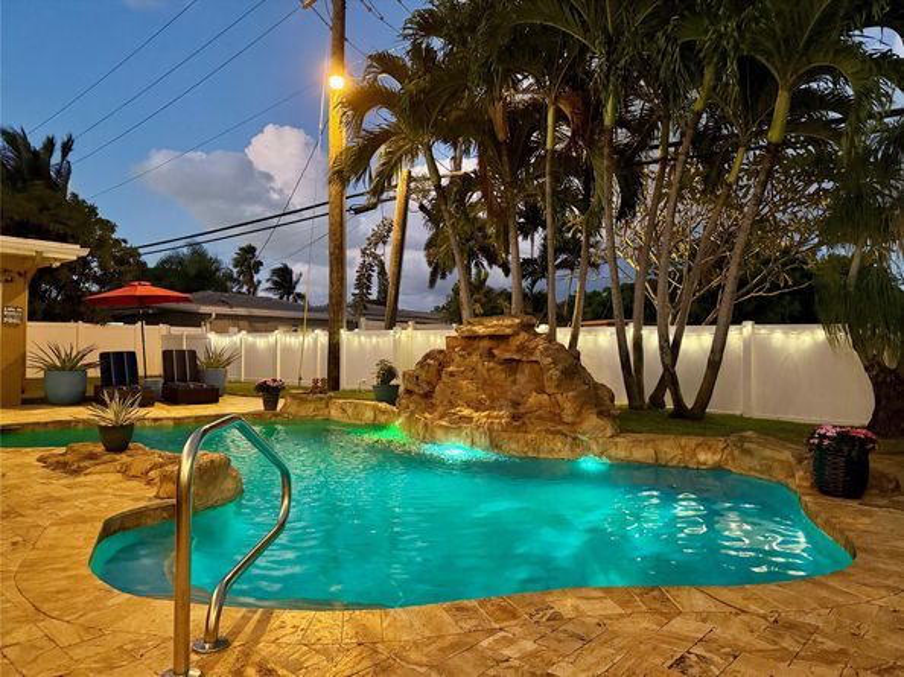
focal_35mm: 24
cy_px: 338
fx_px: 627
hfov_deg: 71.6
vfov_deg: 56.8
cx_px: 452
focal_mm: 6.76
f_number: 1.78
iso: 1250
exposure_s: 1/30
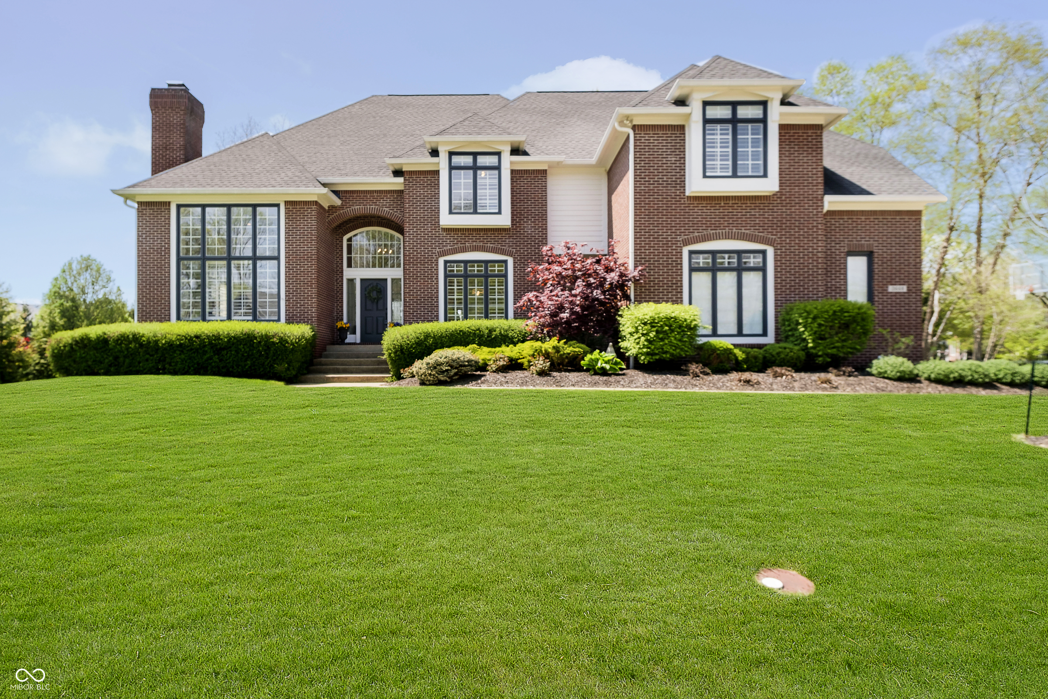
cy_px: 350
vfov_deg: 61.9
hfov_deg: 84.0
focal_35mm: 20
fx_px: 582
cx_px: 524
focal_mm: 13.3
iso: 200
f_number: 4
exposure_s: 1/250
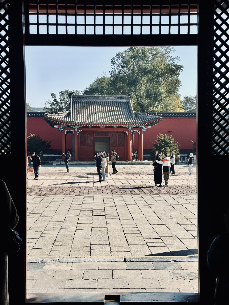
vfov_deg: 39.7
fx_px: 423
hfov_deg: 30.3
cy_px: 152
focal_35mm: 48
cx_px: 114
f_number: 1.8
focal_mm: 6.9
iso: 64
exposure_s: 1/3155
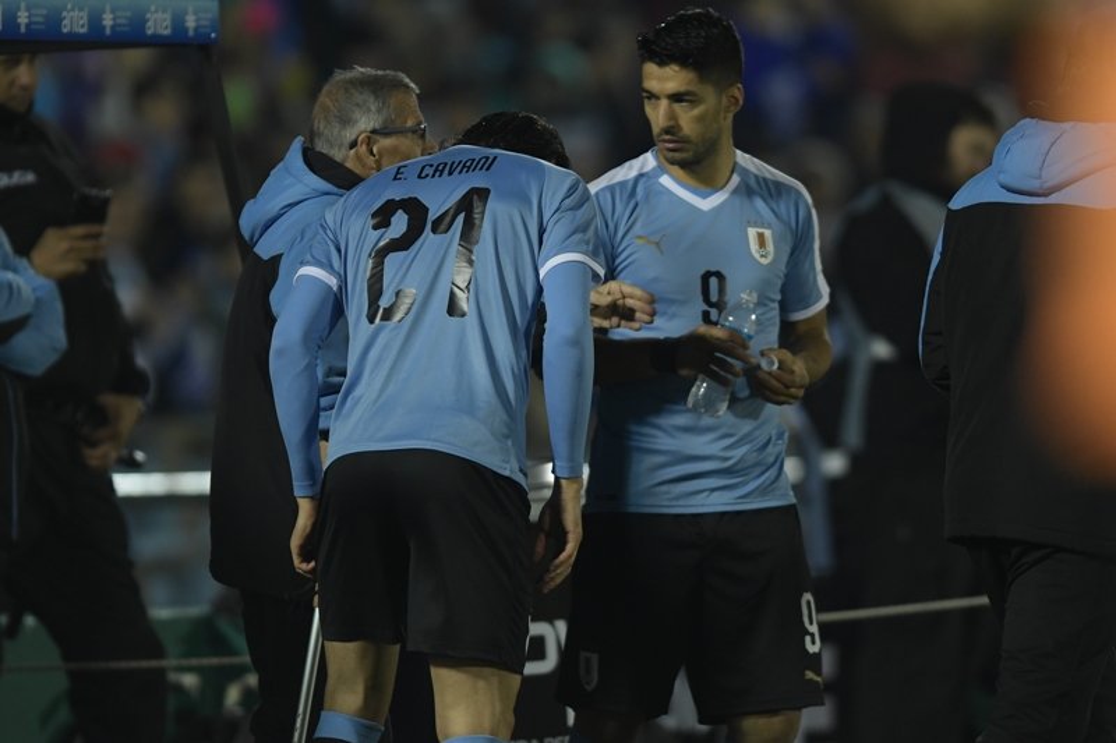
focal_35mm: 600
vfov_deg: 2.3
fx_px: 18595
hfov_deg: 3.4
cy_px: 372
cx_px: 558
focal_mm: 400
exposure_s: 1/640
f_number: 2.8
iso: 1600
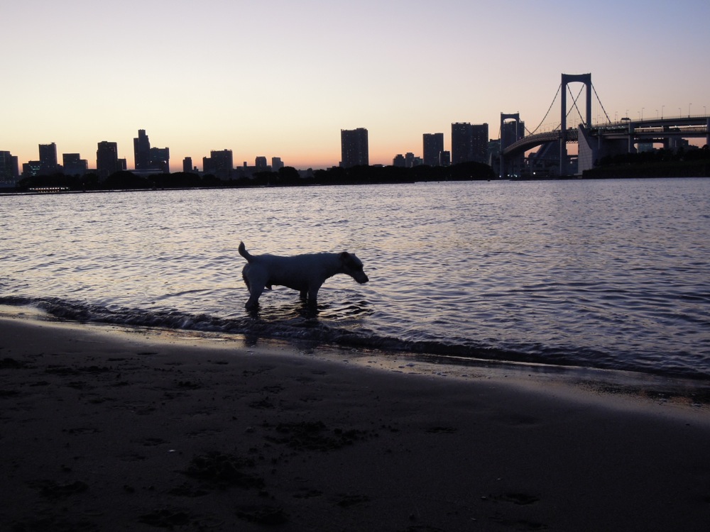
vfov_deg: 36.0
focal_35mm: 40
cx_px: 355
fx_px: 820
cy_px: 266
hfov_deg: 46.8
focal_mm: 7.2
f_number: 3.3
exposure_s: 1/50
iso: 200
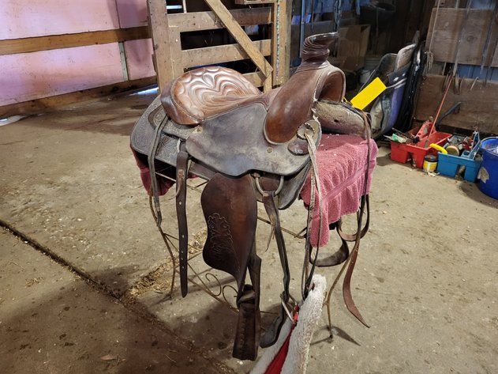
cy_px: 187
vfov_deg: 53.0
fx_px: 374
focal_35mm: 26
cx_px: 249
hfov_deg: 67.3
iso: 640
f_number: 1.8
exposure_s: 1/30
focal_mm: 5.4
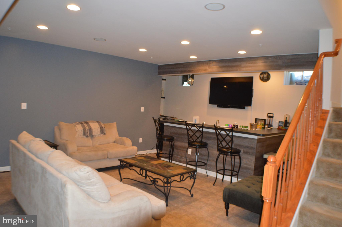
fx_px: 313
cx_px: 171
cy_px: 114
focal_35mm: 33
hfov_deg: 57.3
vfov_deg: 39.9
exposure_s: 1/60
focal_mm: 22
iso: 1000
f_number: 3.8
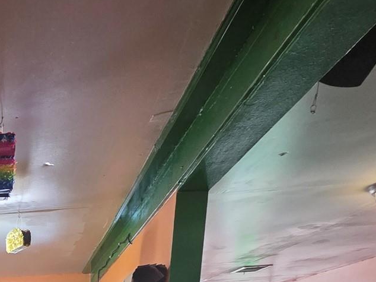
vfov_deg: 24.4
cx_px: -97
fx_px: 456
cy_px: 450
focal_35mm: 42
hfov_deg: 34.0
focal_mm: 2.2
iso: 500
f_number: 1.9
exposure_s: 1/60
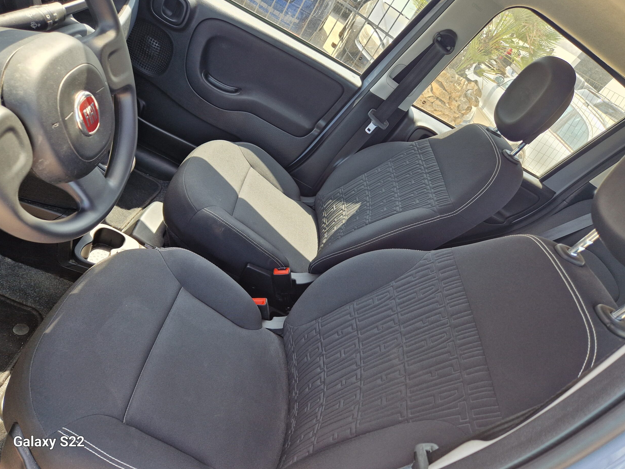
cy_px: 236
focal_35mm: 24
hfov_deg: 71.6
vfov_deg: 56.8
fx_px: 433
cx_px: 309
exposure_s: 1/180
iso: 50
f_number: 1.8
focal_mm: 5.4
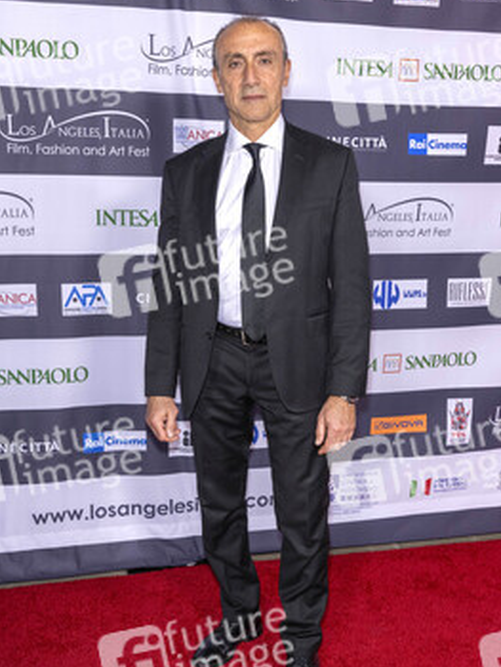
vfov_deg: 53.8
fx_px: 655
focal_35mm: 34
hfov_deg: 41.8
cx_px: 251
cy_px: 368
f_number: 5.6
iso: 800
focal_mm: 31
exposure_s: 1/200
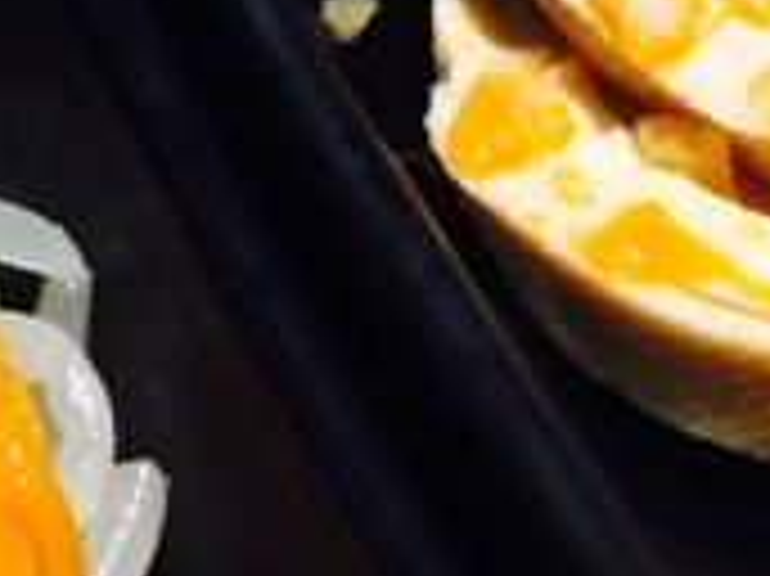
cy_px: -151
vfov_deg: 12.1
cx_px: 54
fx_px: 2645
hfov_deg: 16.3
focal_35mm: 119
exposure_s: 1/17
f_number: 2.2
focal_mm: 4.15
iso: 64
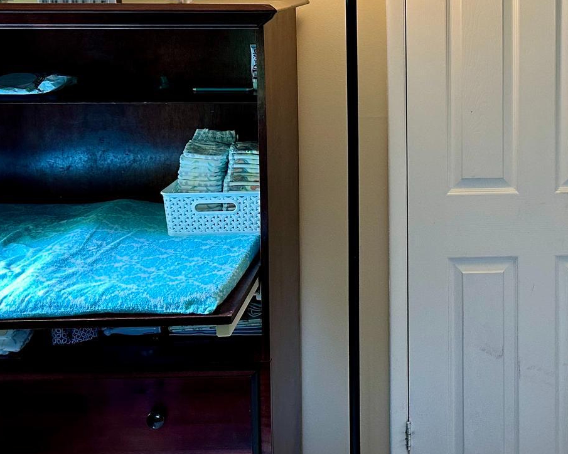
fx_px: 891
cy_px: 65
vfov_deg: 27.8
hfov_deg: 34.0
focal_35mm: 53
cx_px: 475
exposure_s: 1/60
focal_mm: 6.86
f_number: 1.78
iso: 200
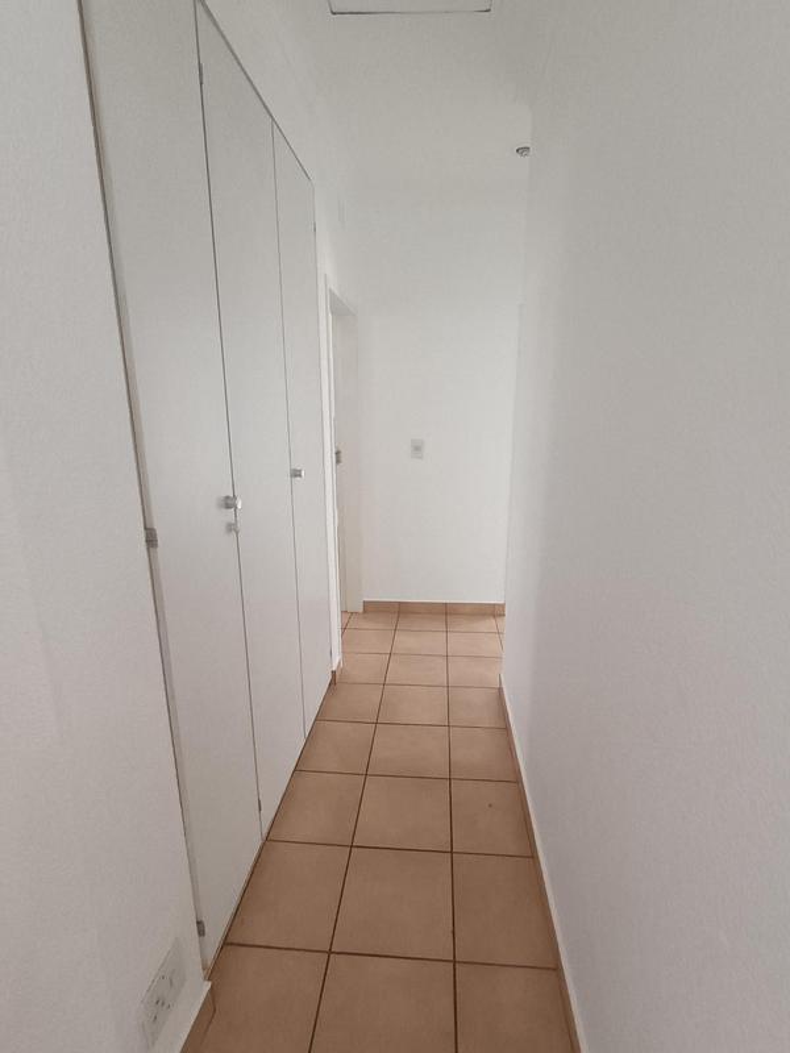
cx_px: 395
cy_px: 526
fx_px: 517
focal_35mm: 17
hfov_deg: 74.7
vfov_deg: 91.0
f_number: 2.2
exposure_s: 1/50
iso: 754
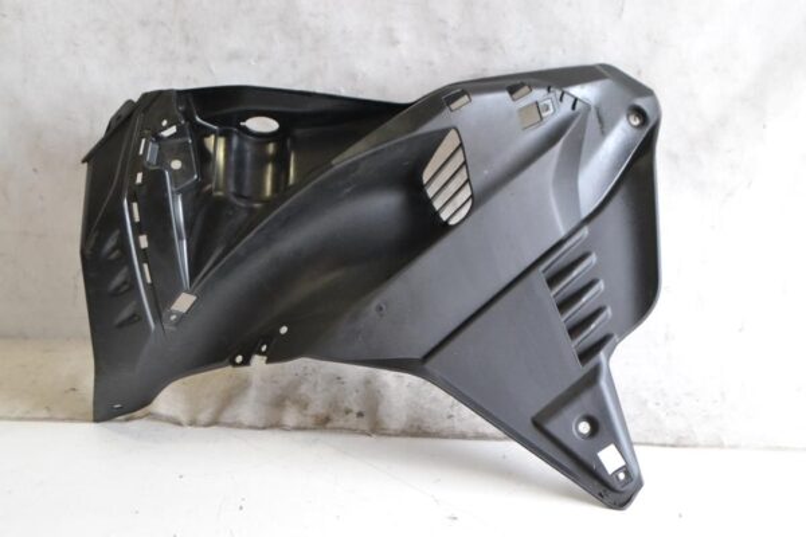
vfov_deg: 31.9
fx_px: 940
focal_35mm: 42
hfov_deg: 46.4
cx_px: 403
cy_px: 268
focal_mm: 28
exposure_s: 1/100
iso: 1600
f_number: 5.6
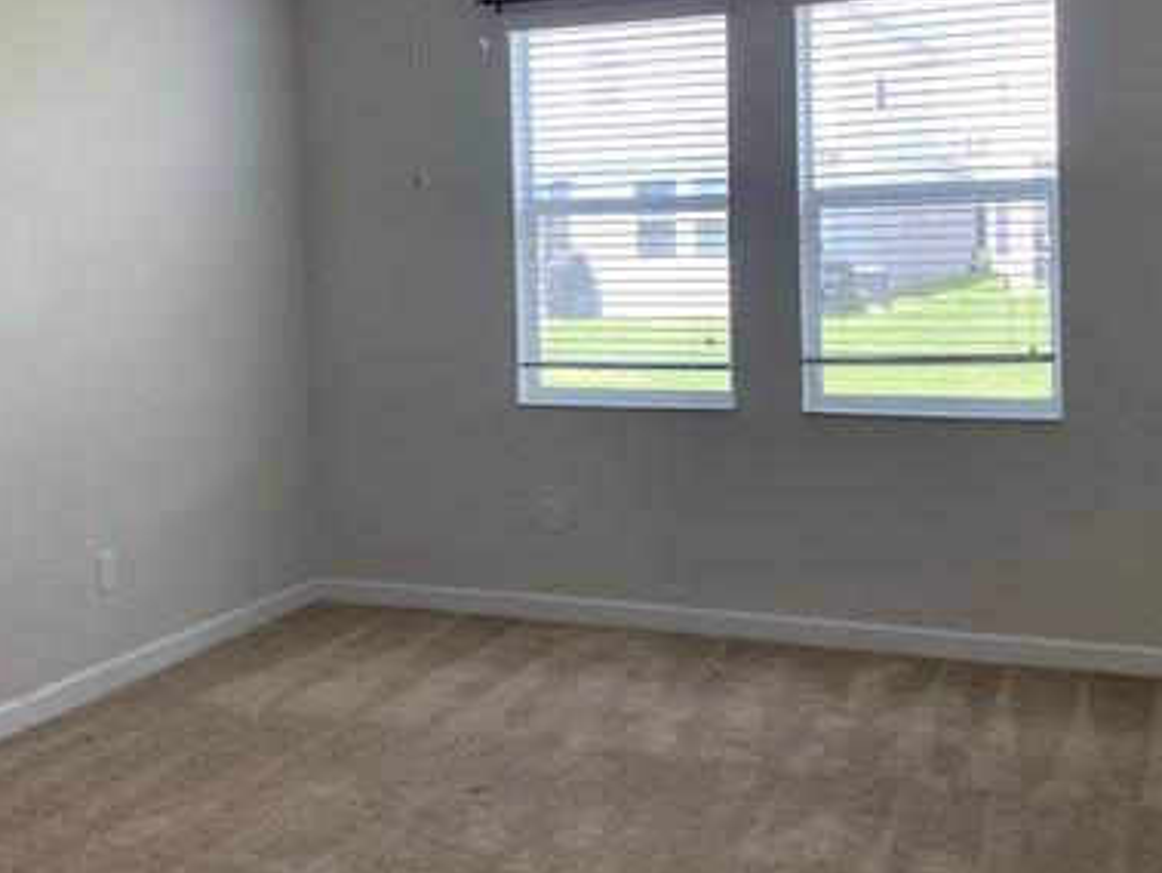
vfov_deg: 32.7
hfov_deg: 42.9
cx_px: 578
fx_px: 1478
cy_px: 314
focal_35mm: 44
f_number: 1.8
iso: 64
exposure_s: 1/121
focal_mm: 4.25
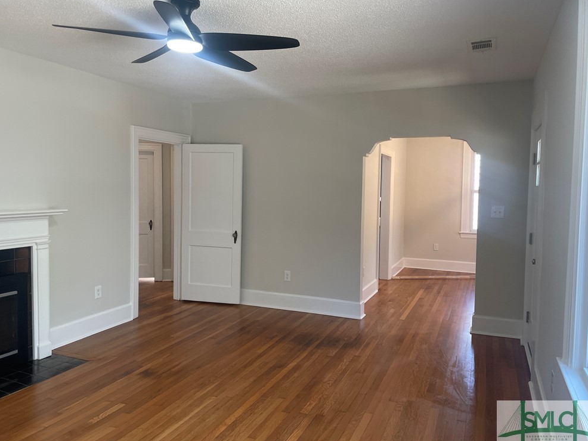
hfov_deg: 65.3
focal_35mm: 27
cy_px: 215
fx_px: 459
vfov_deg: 51.4
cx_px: 295
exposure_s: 1/120
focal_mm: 4.2
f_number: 1.6
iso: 80
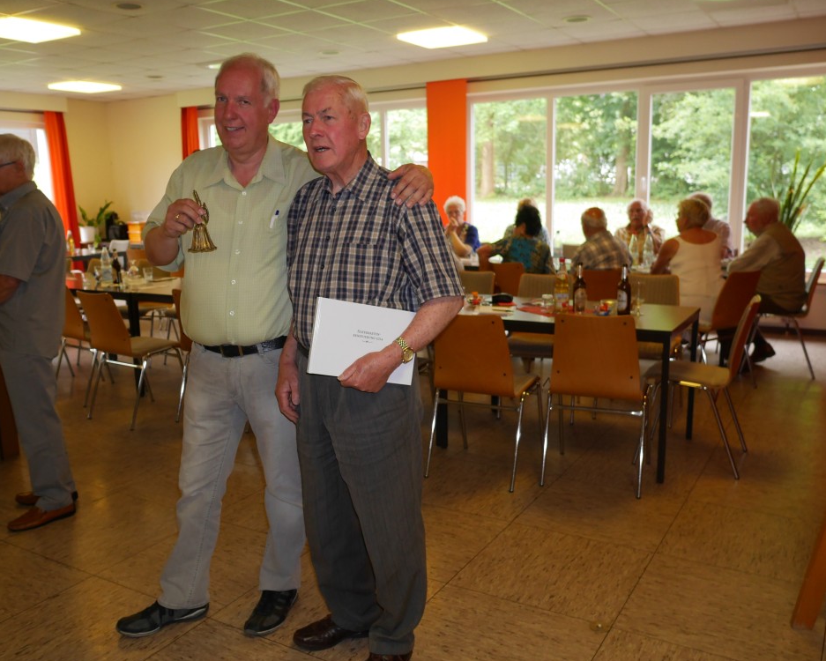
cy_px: 334
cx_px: 393
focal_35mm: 32
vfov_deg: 45.8
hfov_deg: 55.6
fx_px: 782
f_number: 2.5
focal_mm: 15
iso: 800
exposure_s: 1/200
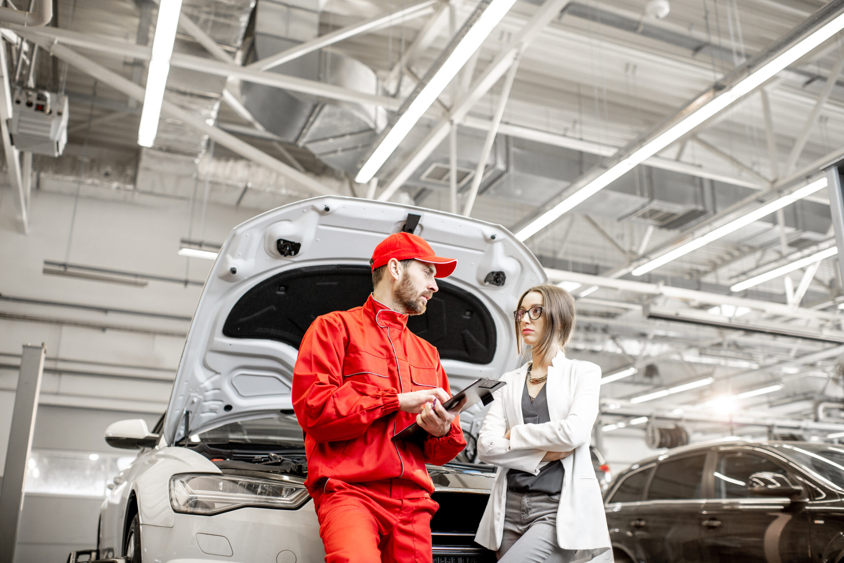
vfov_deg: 37.9
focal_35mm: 35
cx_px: 422
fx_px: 821
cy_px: 282
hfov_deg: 54.4
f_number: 2.2
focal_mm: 35
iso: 500
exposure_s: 1/160
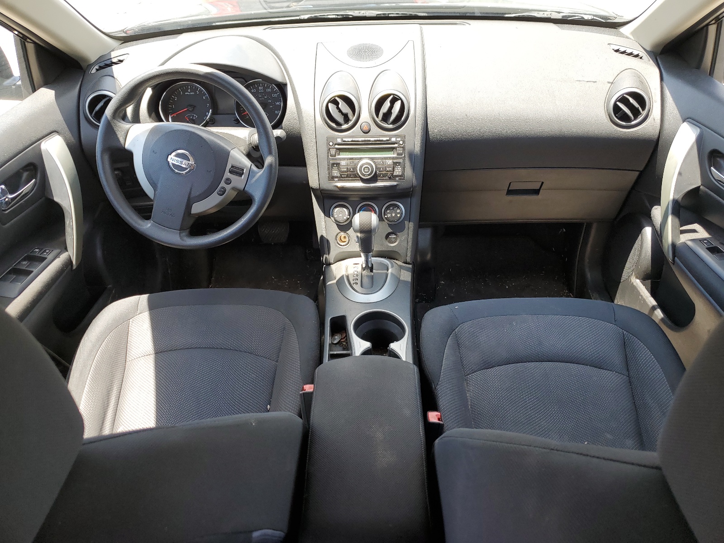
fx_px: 544
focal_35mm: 26
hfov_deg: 67.3
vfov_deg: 53.1
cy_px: 272
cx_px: 362
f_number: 1.5
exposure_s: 1/233
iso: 50
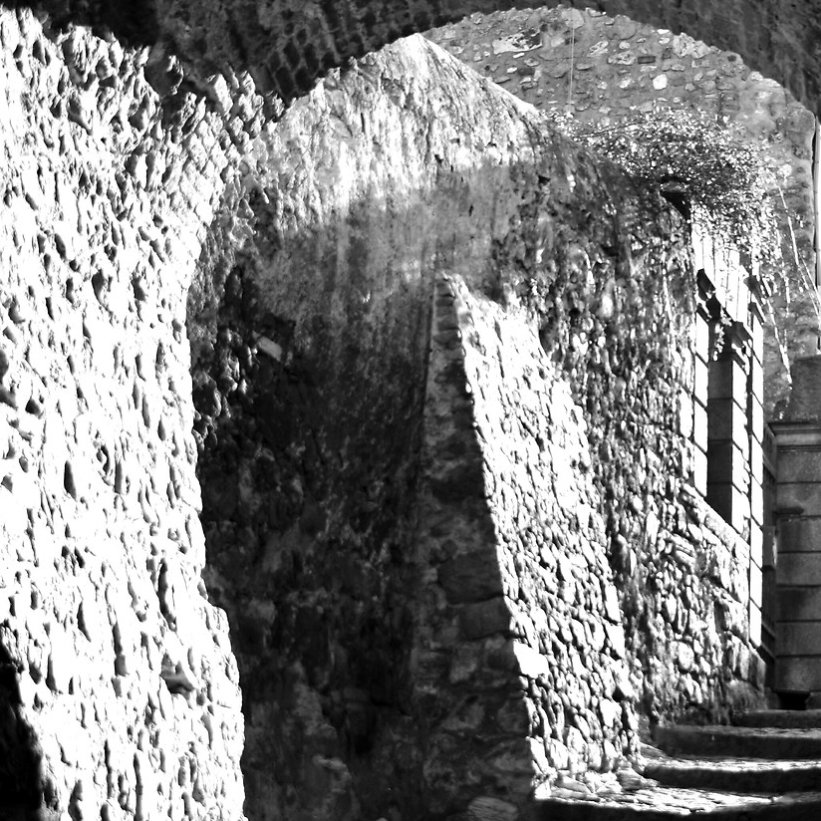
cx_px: 524
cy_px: 561
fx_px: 2791
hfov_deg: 16.7
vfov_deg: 16.7
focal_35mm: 104
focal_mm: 28
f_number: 4.2
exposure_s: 1/250
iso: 100
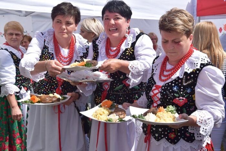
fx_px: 396
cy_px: 76
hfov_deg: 31.9
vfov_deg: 21.6
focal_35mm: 63
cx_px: 113
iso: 200
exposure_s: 1/500
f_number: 10
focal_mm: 42
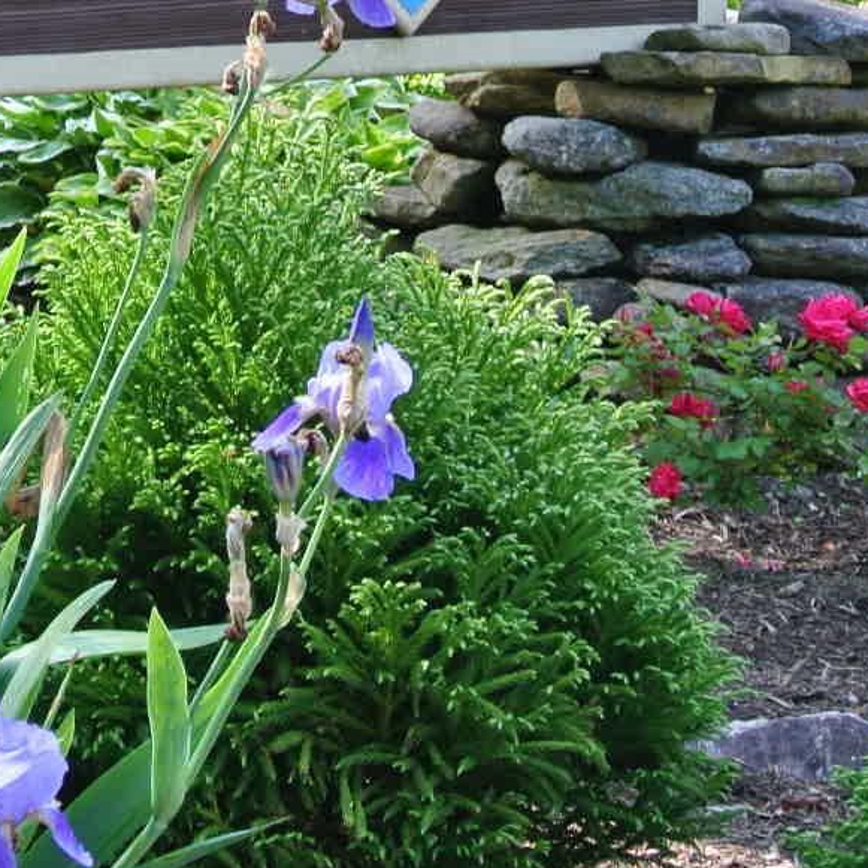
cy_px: 108
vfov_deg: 14.5
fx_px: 3376
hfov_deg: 14.4
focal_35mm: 119
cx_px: -9
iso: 100
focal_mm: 15.7
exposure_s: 1/60
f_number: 4.2
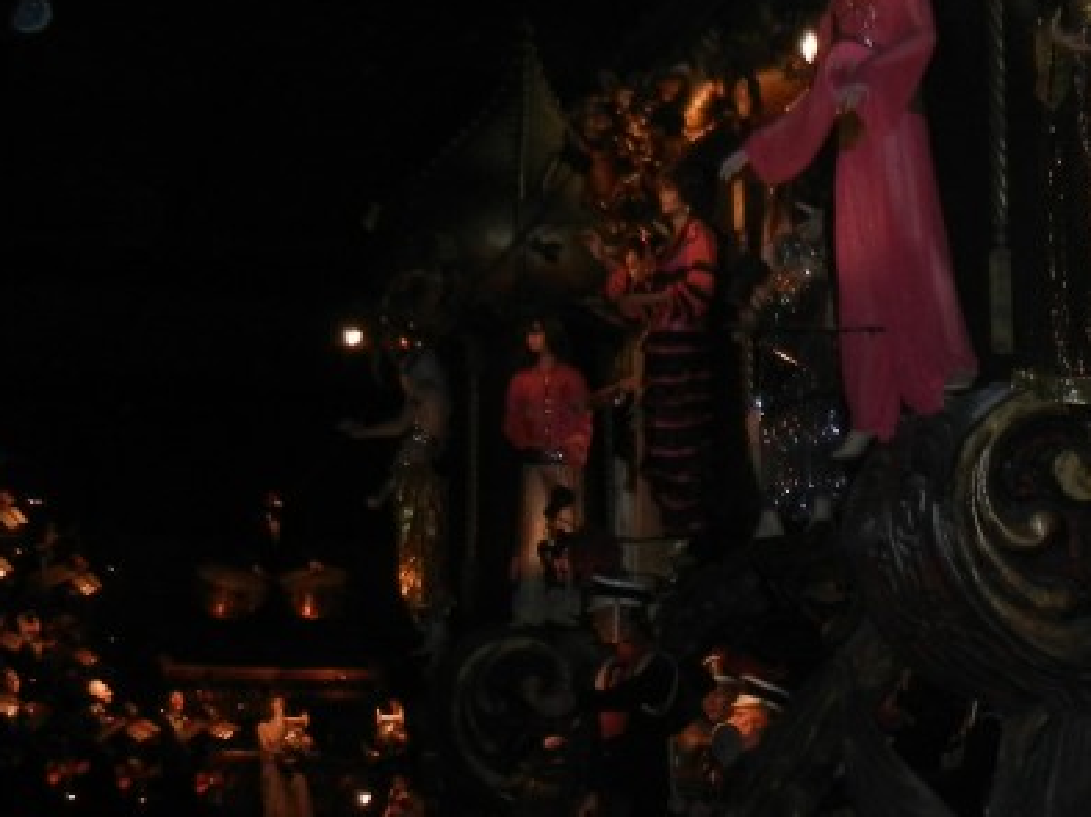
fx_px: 2457
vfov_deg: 18.6
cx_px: 1077
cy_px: 734
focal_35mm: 78
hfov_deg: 24.0
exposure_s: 1/30
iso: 400
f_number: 3.5
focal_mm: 5.4
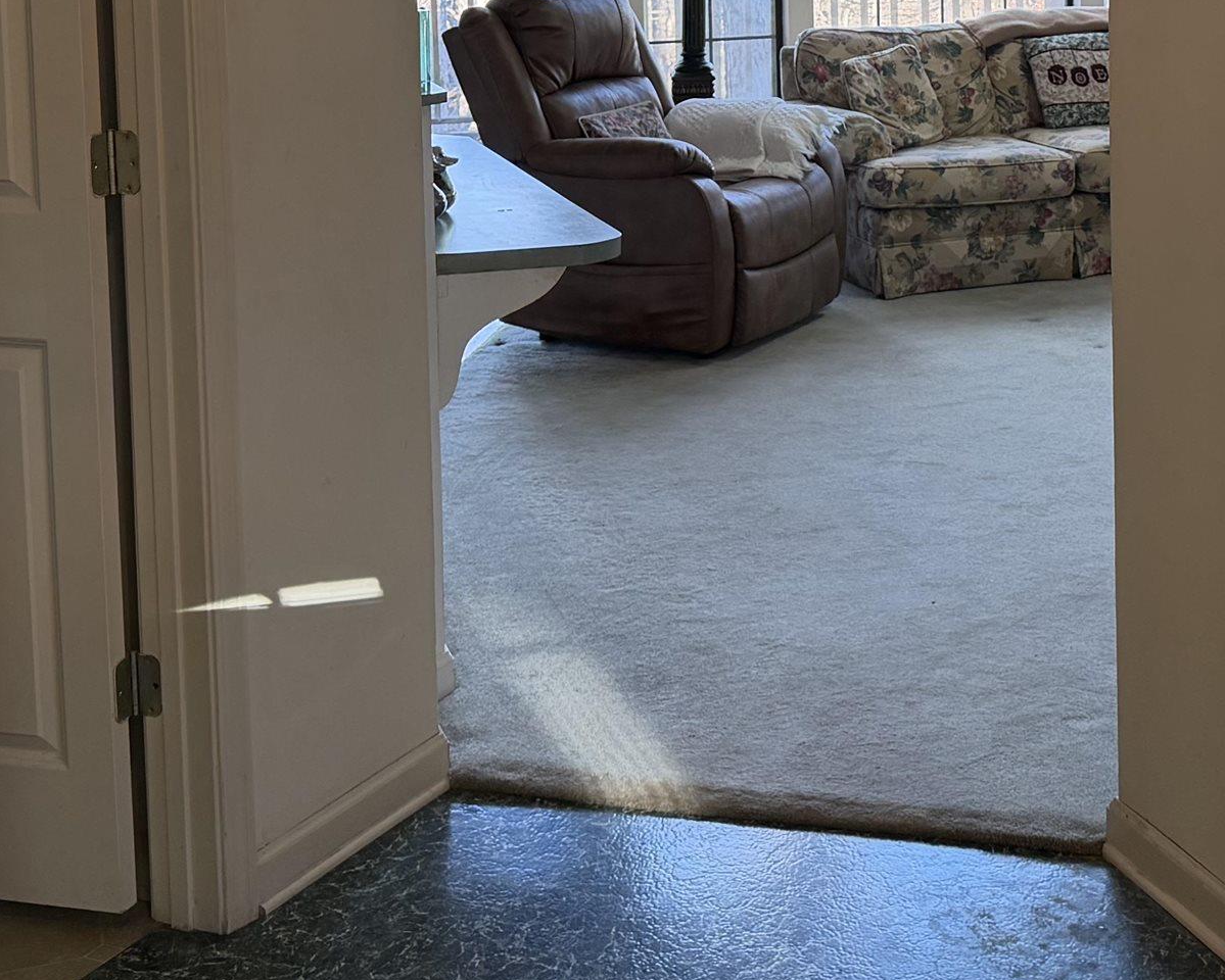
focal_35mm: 60
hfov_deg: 30.9
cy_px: 29
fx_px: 2176
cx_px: 931
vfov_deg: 24.4
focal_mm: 6.76
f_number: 1.78
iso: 200
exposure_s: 1/120
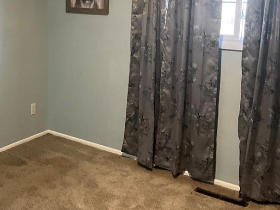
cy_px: 50
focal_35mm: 49
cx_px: 54
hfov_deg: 37.4
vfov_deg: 29.1
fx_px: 396
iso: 250
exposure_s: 1/60
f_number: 1.8
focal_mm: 3
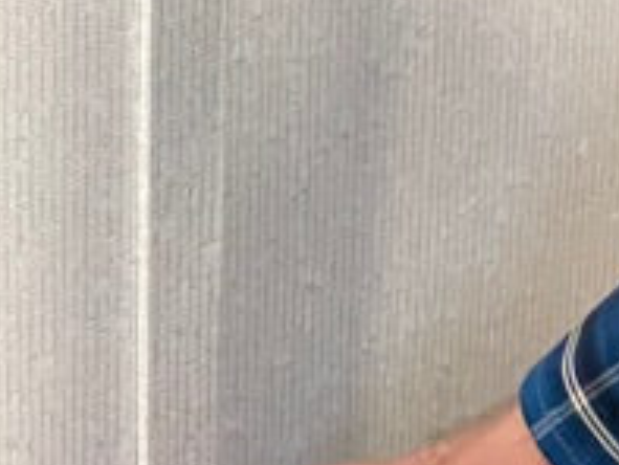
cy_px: 641
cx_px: -217
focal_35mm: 169
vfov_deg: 8.6
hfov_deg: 11.3
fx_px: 3024
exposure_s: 1/60
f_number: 2
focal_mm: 6
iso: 800
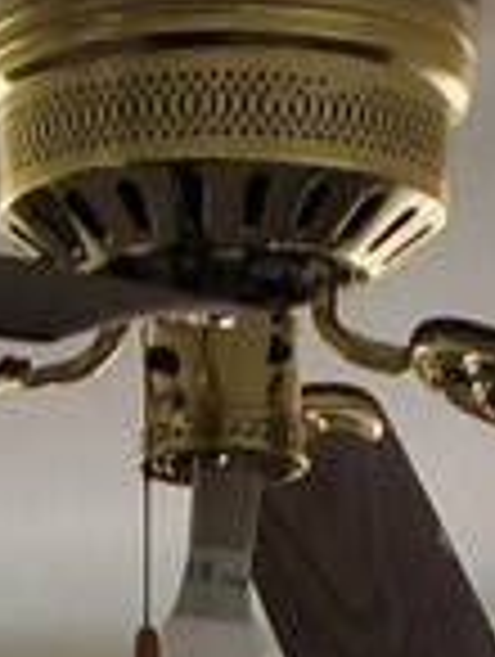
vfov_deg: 9.0
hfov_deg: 8.2
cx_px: 122
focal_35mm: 182
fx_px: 3460
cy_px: 1930
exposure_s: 1/120
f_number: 2.4
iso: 200
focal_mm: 4.3
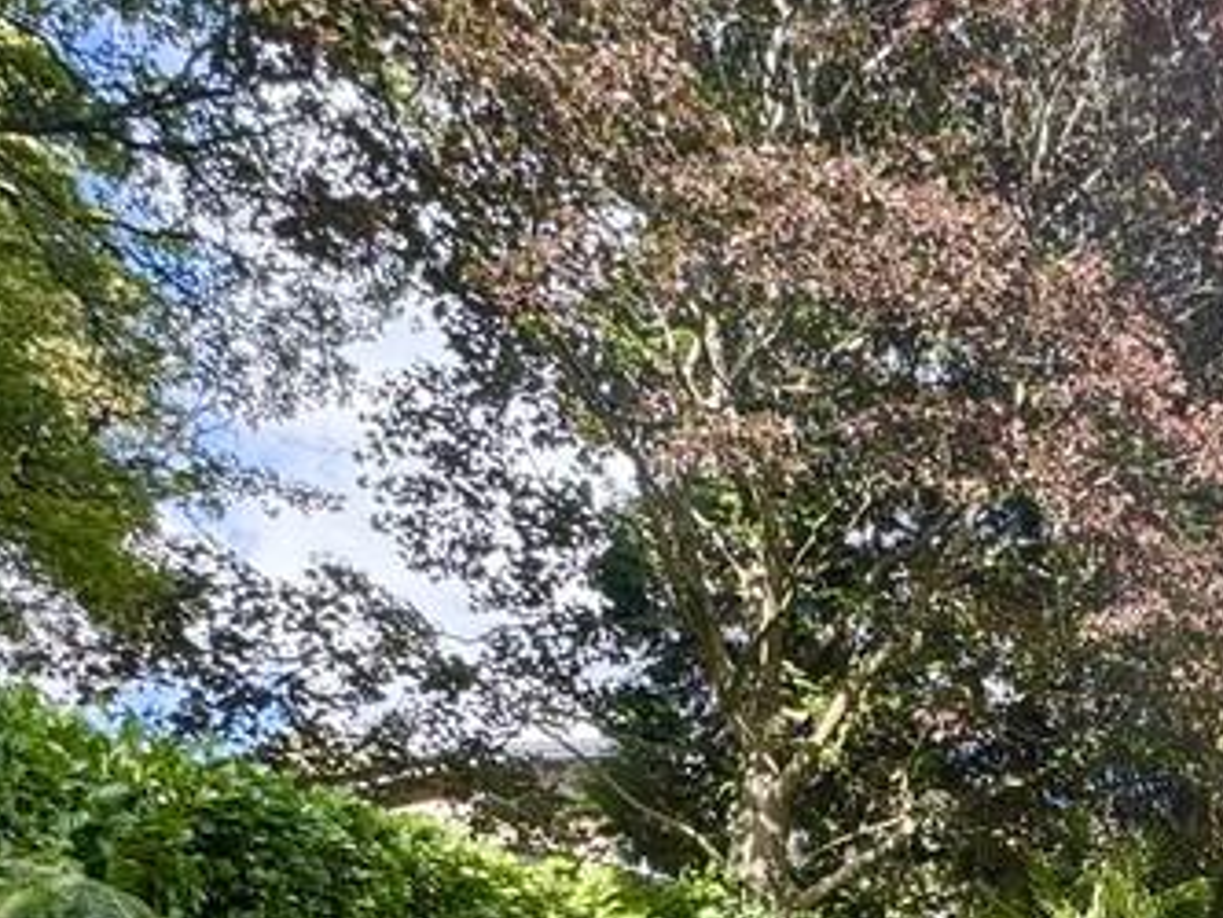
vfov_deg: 27.5
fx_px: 1520
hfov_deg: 39.1
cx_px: 1205
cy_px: 1219
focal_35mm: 43
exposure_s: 1/230
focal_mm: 2.22
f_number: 2.2
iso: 40
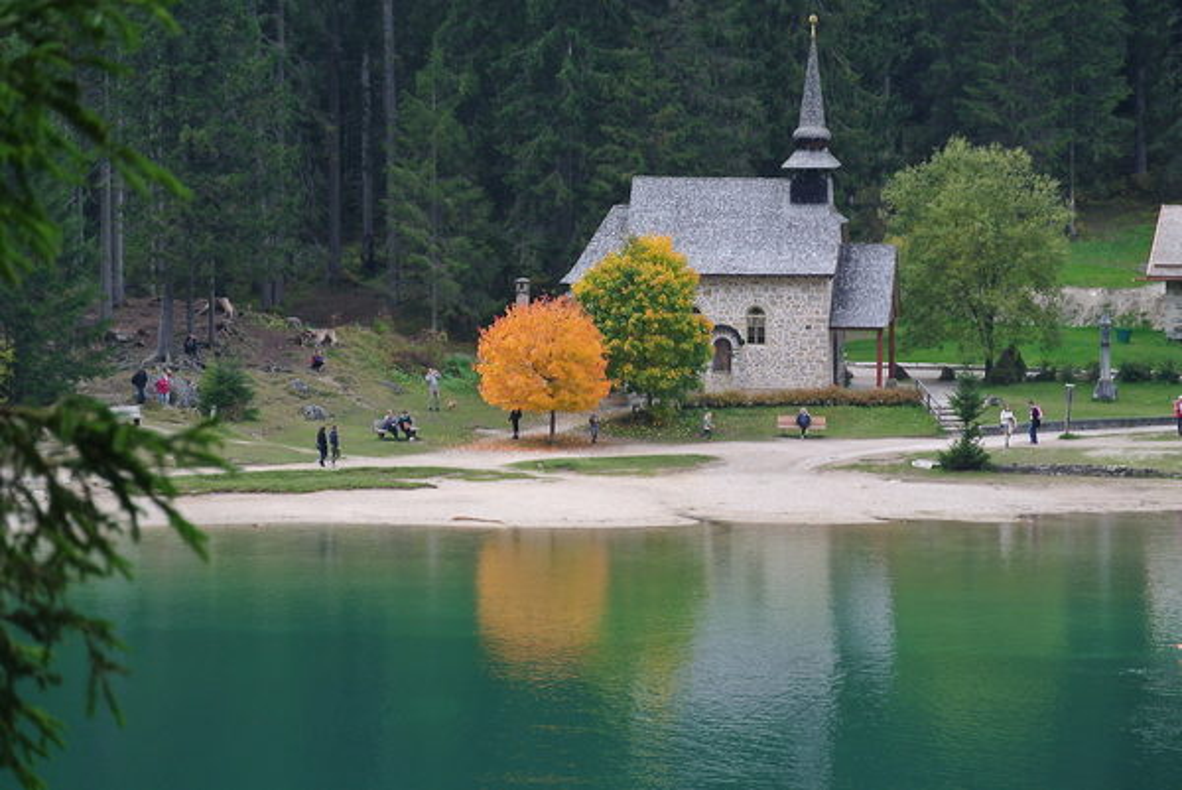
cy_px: 395
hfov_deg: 9.5
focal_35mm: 216
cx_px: 591
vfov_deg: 6.4
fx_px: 7097
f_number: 5
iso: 100
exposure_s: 1/160
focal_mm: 80.1
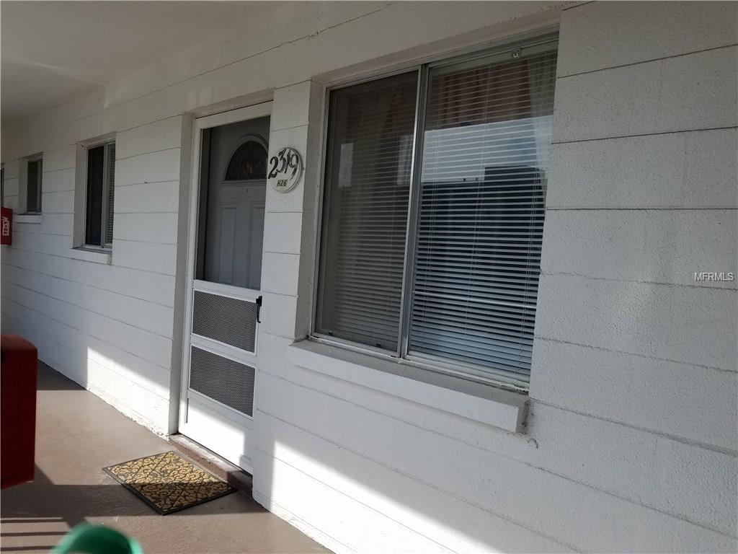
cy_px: 277
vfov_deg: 53.1
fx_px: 554
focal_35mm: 26
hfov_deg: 67.3
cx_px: 369
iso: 50
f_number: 1.7
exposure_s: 1/2304
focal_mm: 4.2
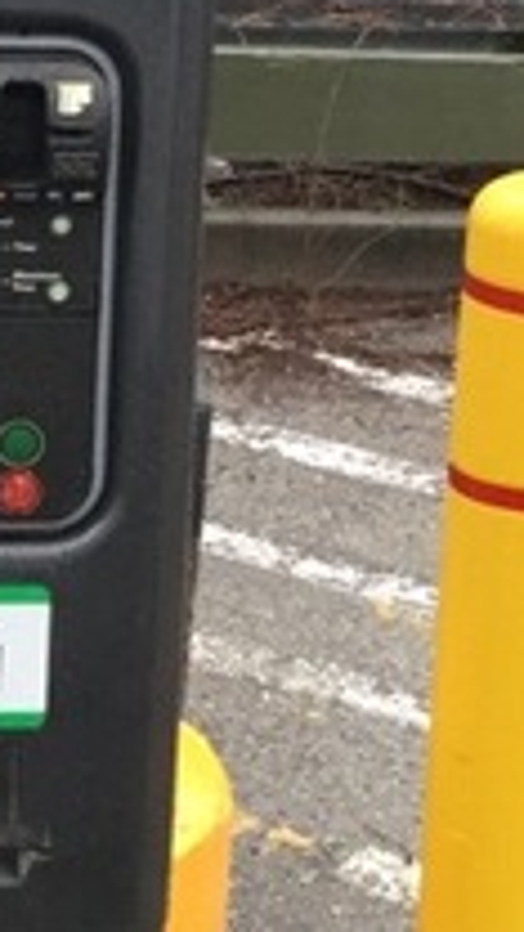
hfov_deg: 9.3
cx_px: -9
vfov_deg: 16.5
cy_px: 511
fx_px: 3211
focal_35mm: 130
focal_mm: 3.3
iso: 25
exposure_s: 1/30
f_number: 2.4
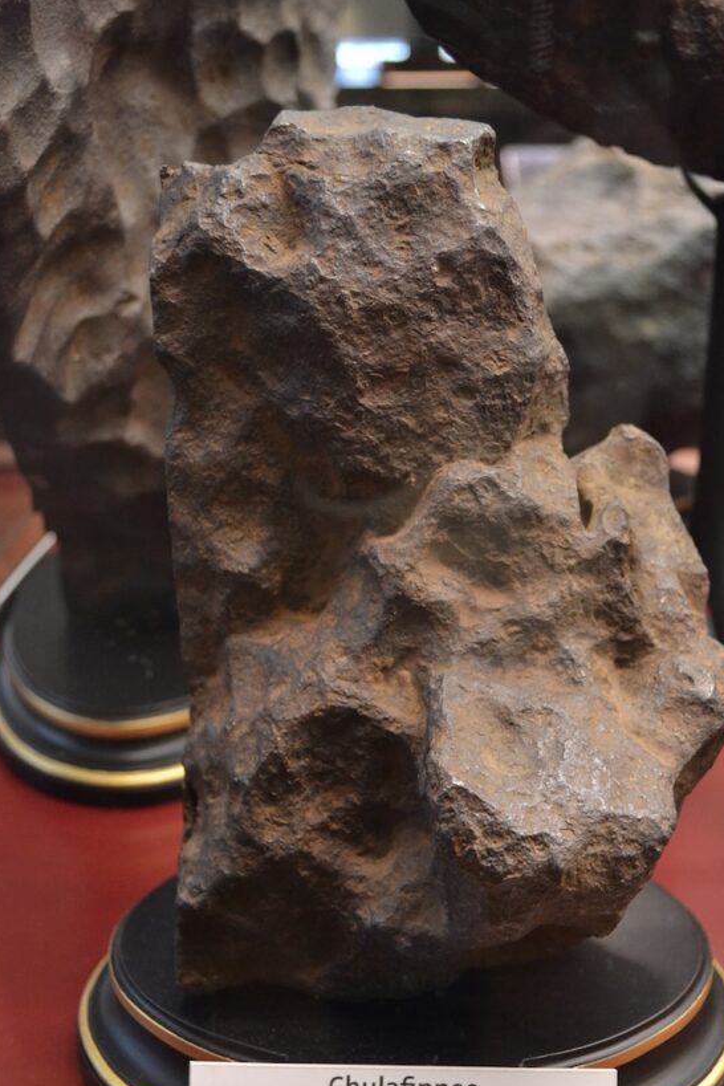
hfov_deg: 29.8
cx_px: 402
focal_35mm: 45
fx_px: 1357
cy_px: 633
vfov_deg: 43.5
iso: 1400
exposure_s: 1/60
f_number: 4
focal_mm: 24
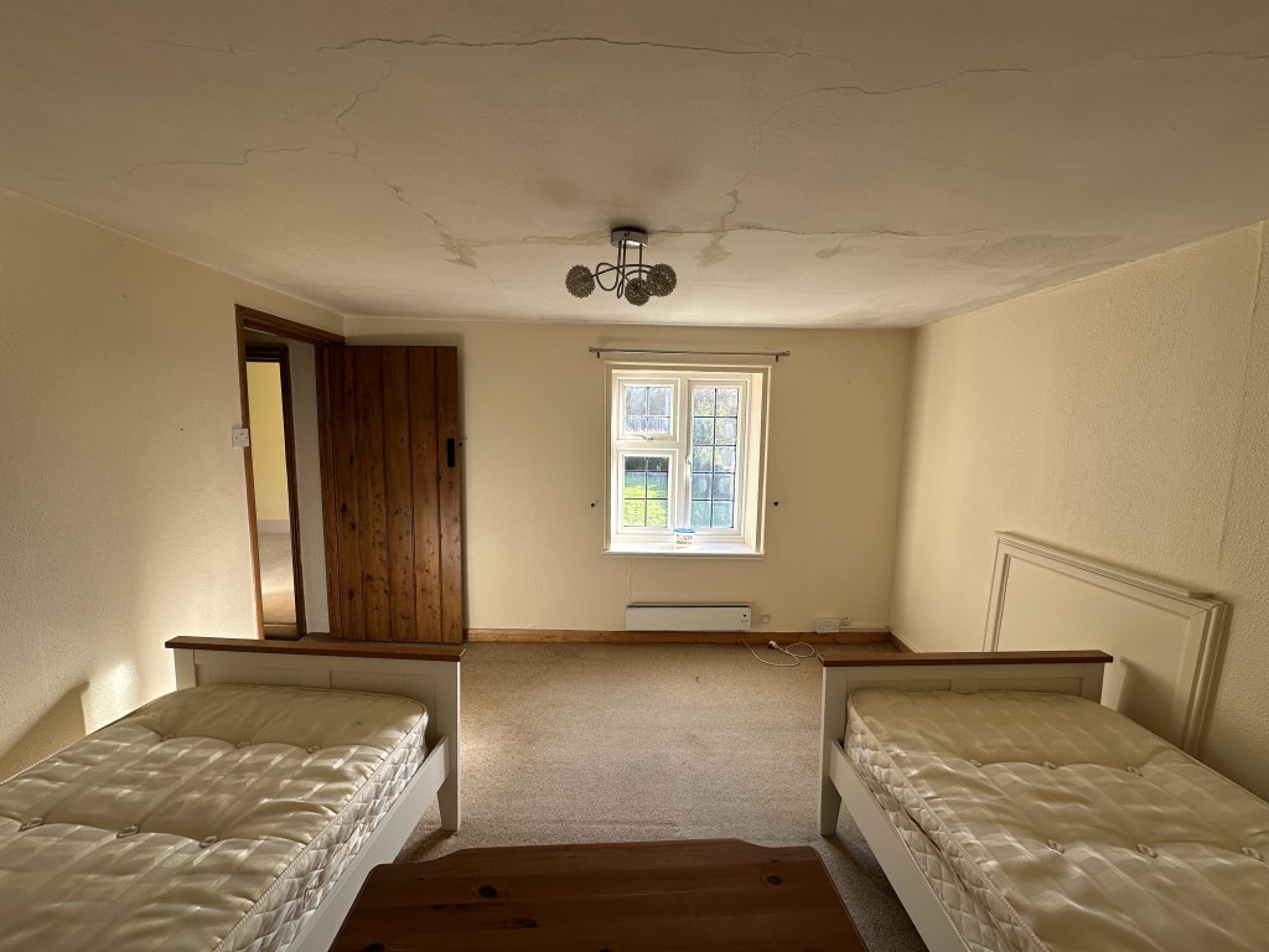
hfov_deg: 102.1
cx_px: 634
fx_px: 513
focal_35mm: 14
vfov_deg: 85.7
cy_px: 476
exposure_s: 1/99
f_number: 2.2
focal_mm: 2.22
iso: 40
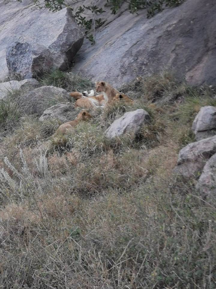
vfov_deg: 10.3
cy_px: 144
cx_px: 108
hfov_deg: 7.7
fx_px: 1597
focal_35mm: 192
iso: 50
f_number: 2.4
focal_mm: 7.48
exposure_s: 1/144
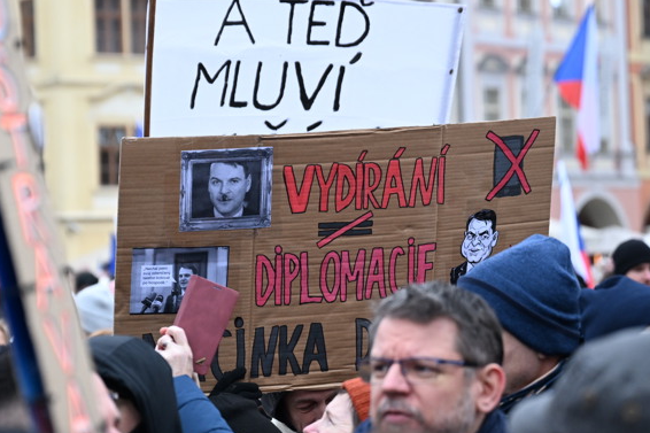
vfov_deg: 10.7
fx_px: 2310
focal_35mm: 128
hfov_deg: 16.0
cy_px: 215
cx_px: 284
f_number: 2.8
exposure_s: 1/1600
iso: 1250
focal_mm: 70
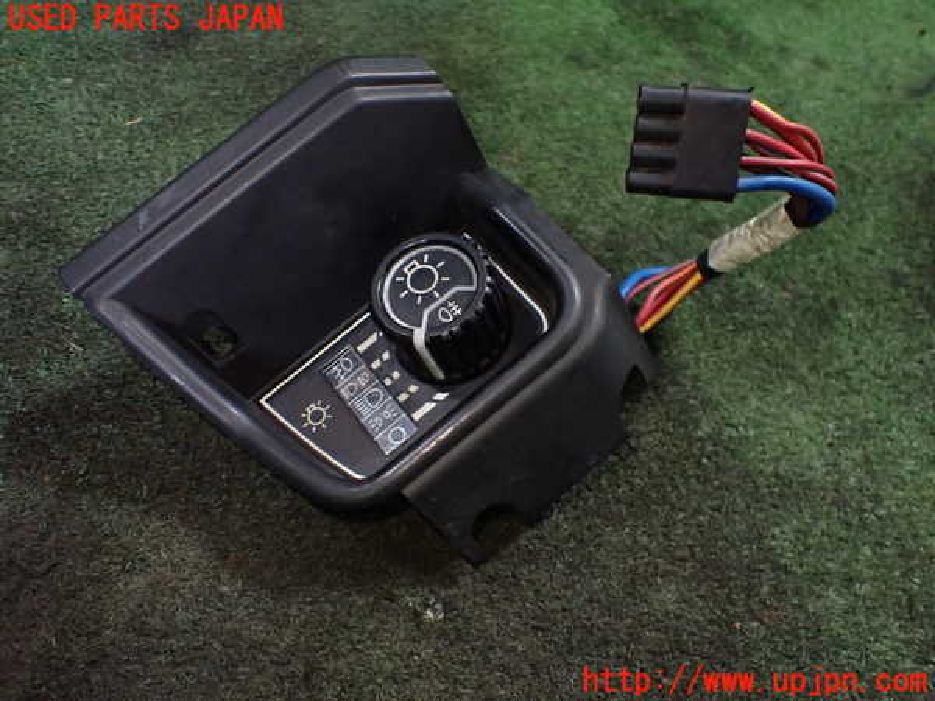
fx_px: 810
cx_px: 468
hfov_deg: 60.0
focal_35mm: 30
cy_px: 350
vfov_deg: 46.8
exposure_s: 1/125
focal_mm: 5.4
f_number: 2.3
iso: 640
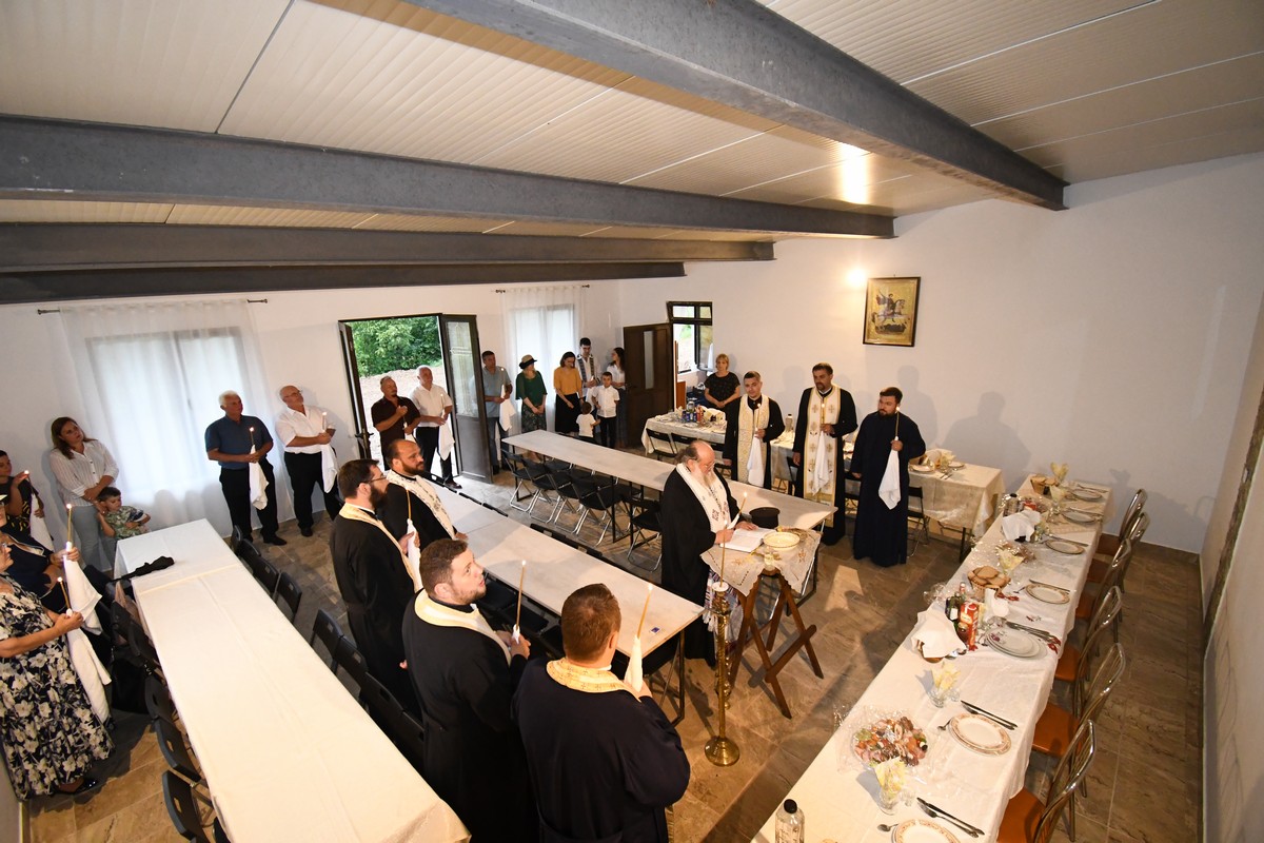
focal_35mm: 15
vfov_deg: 77.3
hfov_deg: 100.4
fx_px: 527
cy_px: 422
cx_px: 632
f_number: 4.5
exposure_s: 1/125
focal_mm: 10
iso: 4000
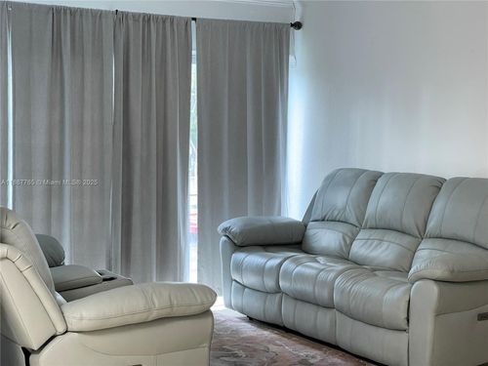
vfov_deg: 22.9
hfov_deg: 30.3
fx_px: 902
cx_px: 244
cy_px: 183
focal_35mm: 64
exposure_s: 1/60
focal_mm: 7.5
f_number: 2.2
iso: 320
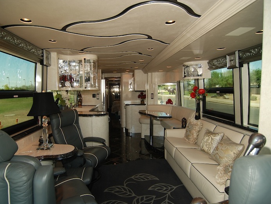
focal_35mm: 20
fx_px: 157
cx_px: 119
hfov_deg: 81.4
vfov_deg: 66.0
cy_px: 103
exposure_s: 1/60
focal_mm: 12
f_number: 4
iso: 100
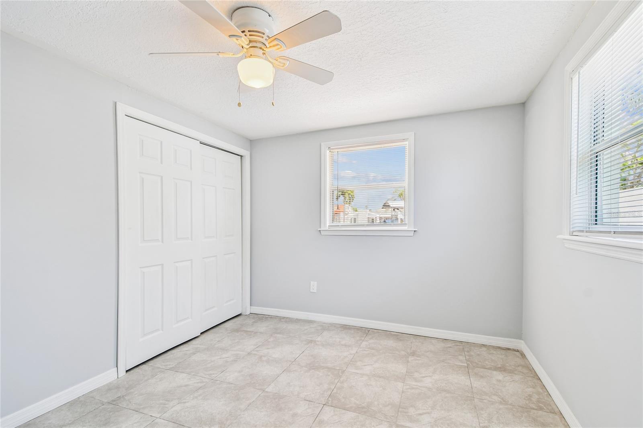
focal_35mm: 15
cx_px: 322
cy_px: 214
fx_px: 268
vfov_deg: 77.3
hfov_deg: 100.4
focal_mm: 10
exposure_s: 1/10
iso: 100
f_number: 7.1
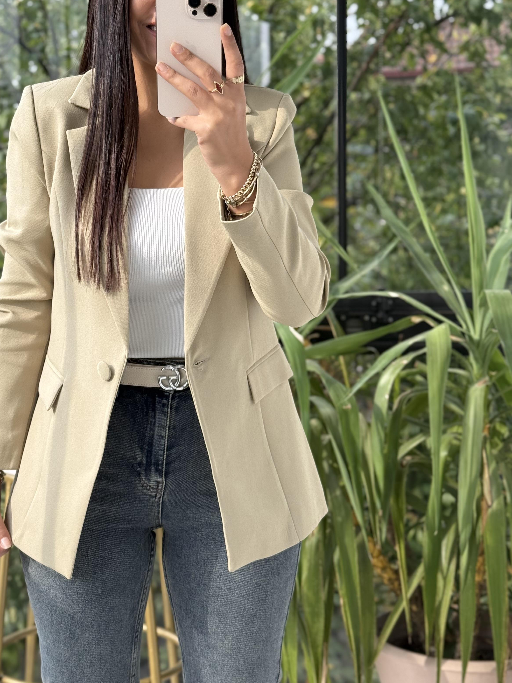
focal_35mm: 62
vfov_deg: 31.1
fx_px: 1223
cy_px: 278
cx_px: 185
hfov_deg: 23.6
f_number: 1.78
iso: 80
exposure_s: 1/349
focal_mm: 6.76
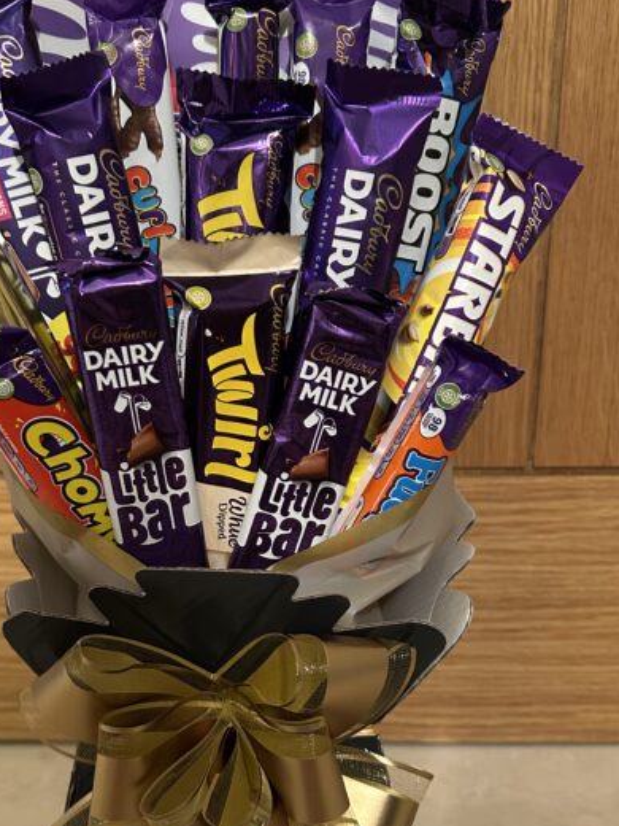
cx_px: 236
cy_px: 494
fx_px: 954
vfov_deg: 46.5
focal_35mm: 40
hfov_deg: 35.8
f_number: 1.5
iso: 500
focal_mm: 5.7
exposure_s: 1/33
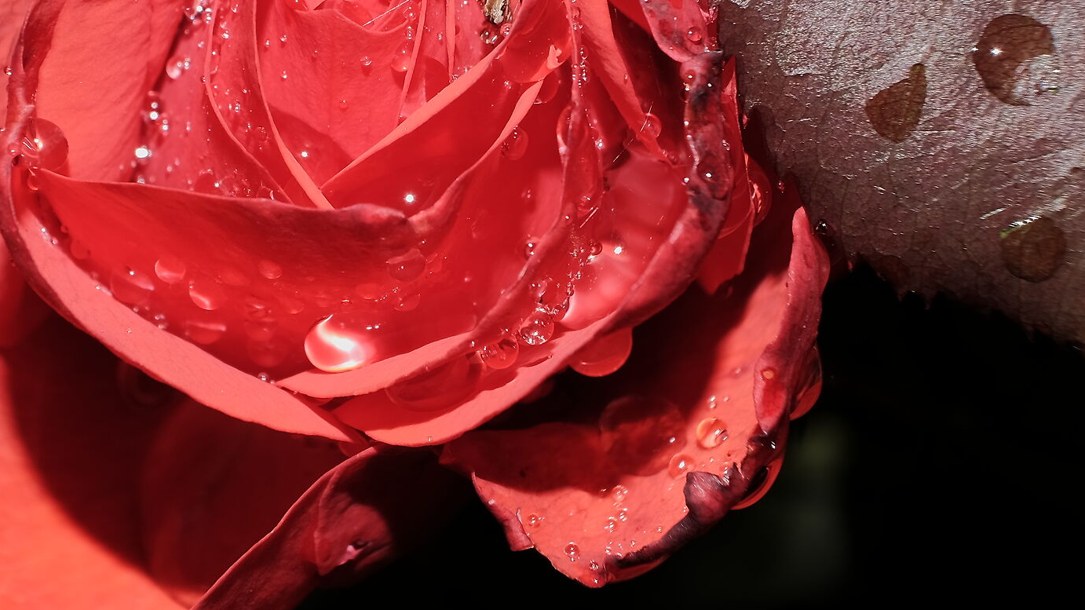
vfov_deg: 8.0
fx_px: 4344
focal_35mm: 151
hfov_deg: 14.2
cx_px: 296
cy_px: 19
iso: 200
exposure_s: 1/180
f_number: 10
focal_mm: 55
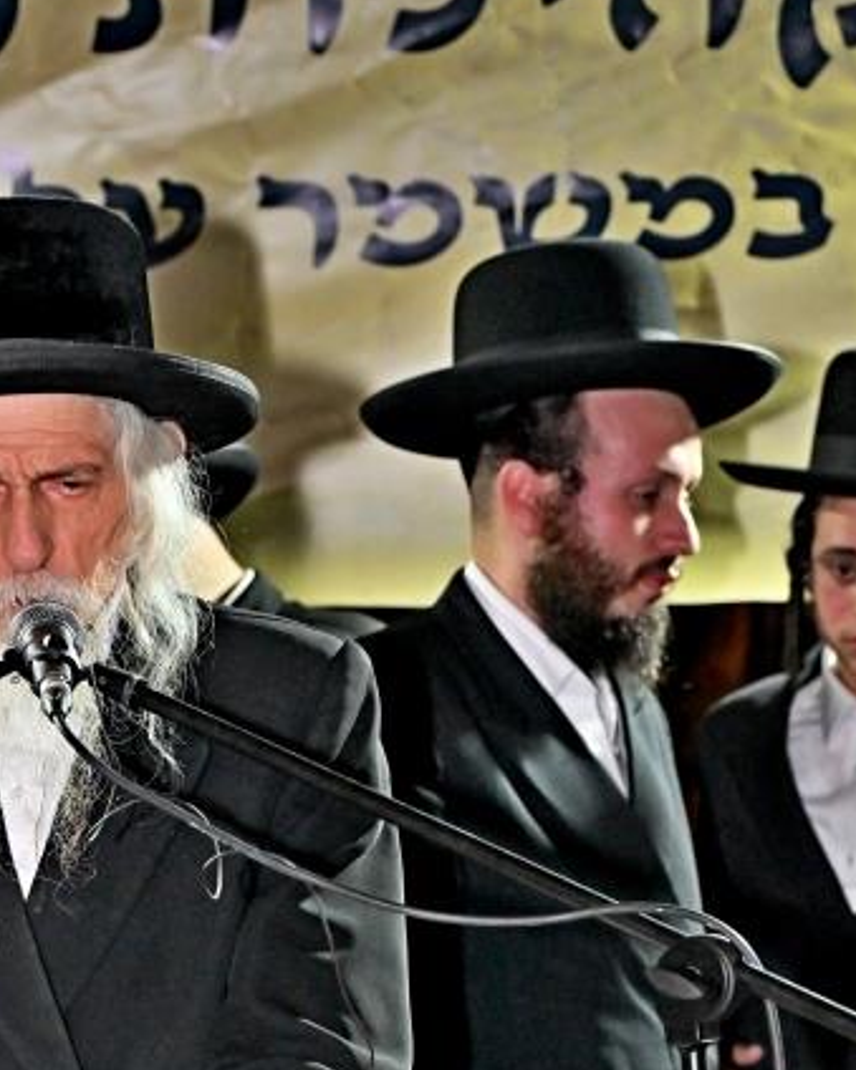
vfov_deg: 11.7
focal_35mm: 161
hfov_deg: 9.6
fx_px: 5100
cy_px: 1262
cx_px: 128
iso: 2000
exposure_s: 1/160
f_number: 4
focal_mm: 71
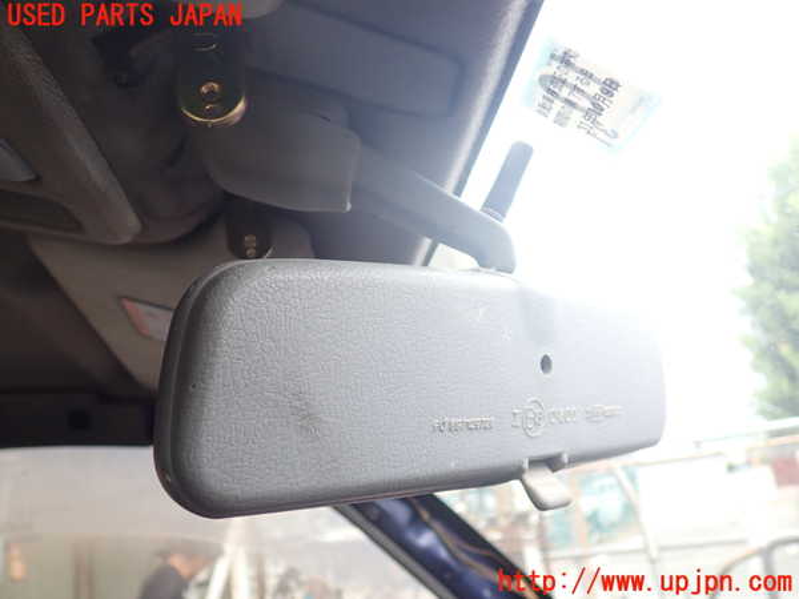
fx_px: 692
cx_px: 400
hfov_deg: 60.0
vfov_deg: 46.8
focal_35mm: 30
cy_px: 300
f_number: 2.3
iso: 100
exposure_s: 1/100
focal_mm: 5.4
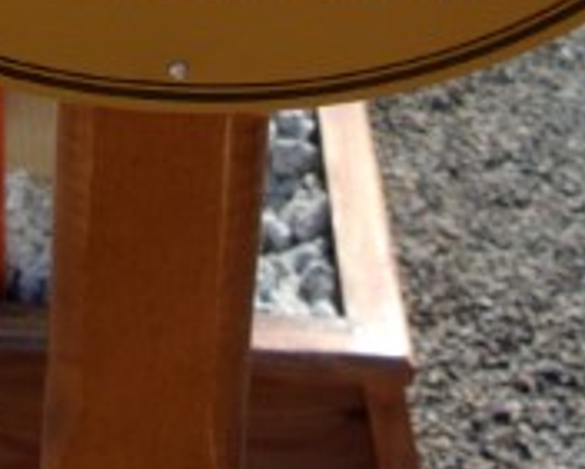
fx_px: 1663
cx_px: 110
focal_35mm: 96
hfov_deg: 19.7
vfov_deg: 14.9
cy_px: -236
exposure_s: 1/90
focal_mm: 4.9
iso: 80
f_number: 10.4
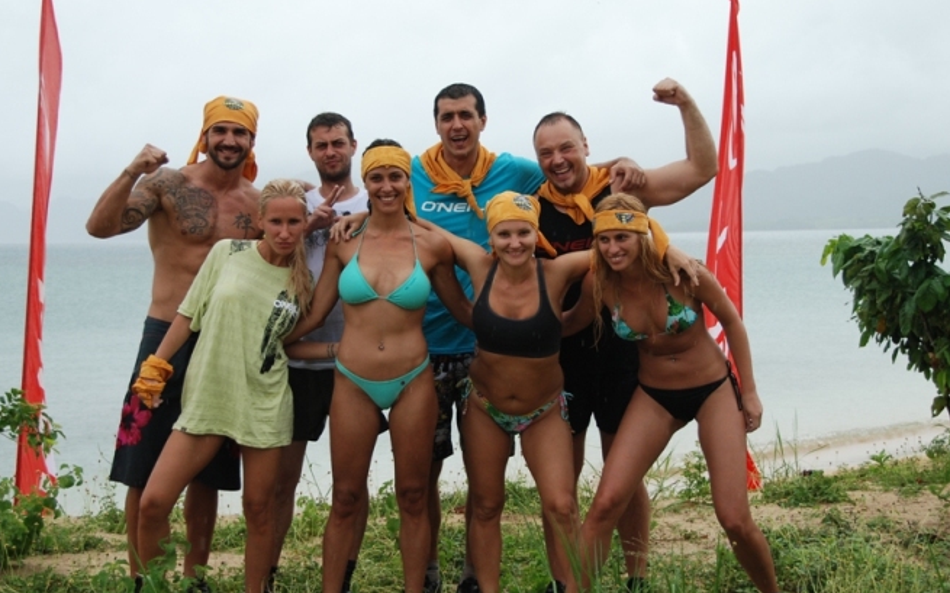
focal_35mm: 71
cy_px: 291
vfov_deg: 18.3
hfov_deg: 29.0
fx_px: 1838
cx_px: 457
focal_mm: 38
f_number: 4.5
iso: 200
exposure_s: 1/500
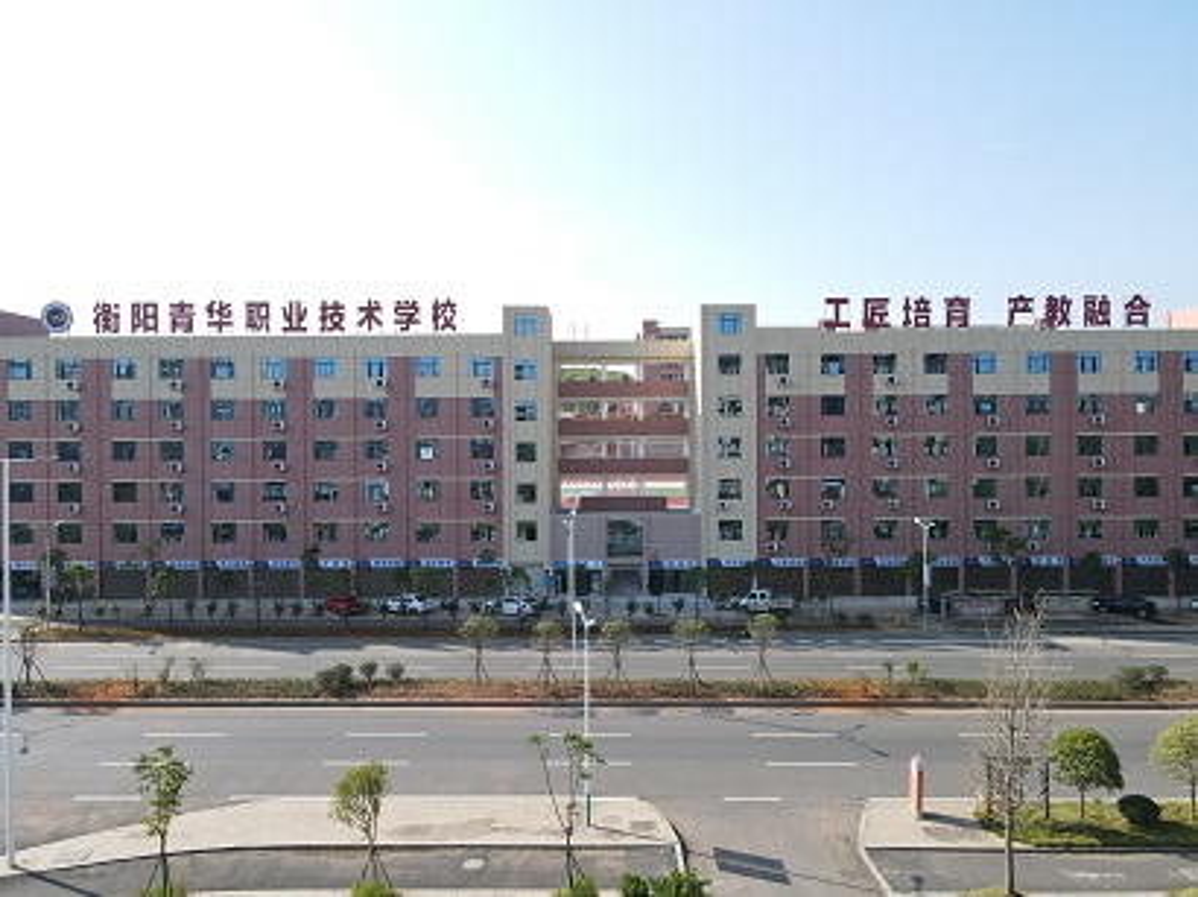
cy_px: 448
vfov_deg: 56.8
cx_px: 599
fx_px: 830
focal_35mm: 24
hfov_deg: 71.6
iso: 100
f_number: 2.8
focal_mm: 4.5
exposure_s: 1/320
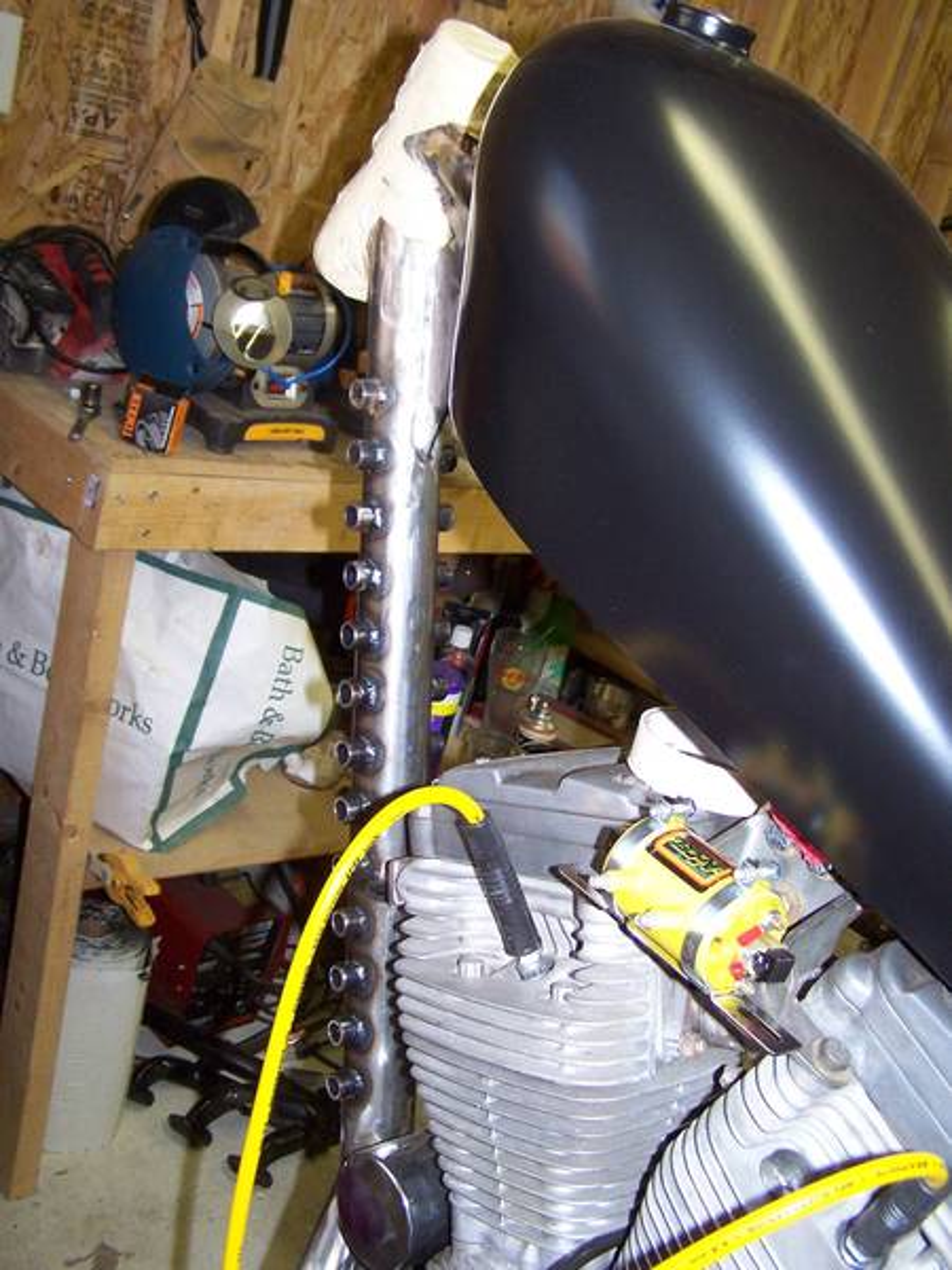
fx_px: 1393
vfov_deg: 49.0
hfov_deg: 37.7
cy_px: 635
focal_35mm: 38
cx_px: 476
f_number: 2.8
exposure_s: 1/60
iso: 140
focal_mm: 6.3
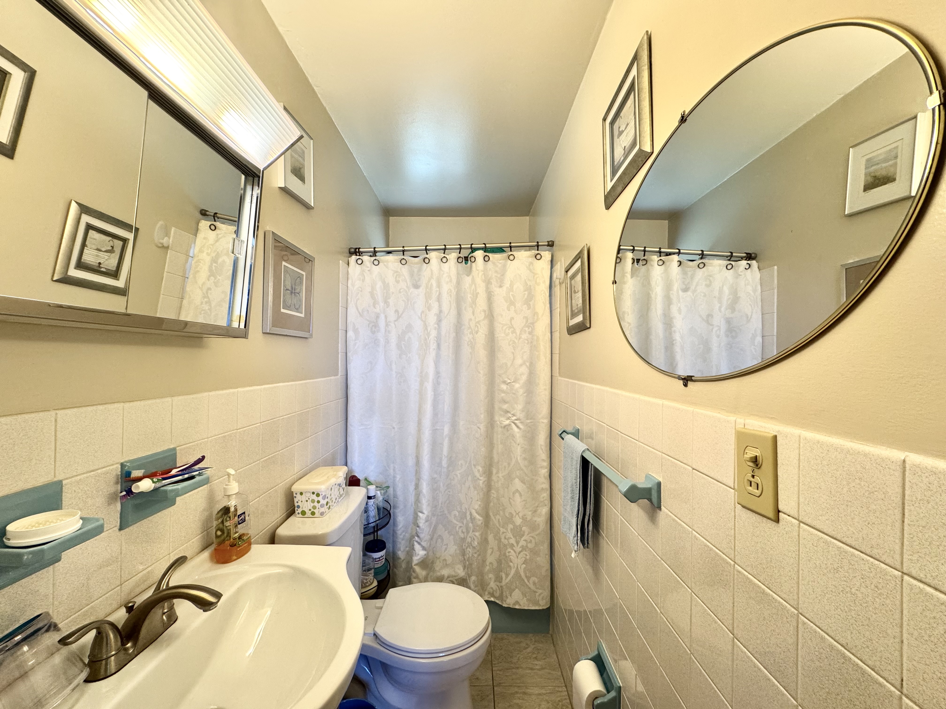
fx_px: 383
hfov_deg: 102.1
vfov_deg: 85.7
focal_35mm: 14
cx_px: 473
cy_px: 354
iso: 200
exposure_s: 1/120
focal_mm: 2.22
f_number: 2.2
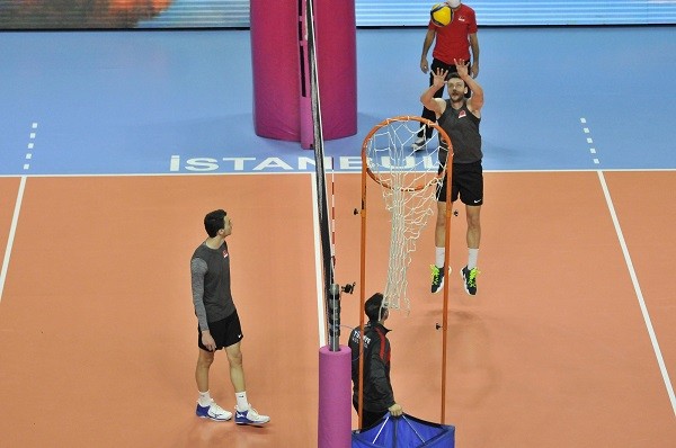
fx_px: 3150
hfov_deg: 12.3
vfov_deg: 8.1
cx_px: 338
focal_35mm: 168
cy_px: 224
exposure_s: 1/1250
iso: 2500
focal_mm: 112
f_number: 2.8
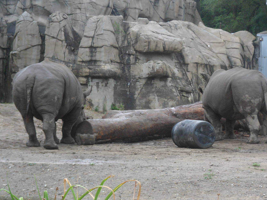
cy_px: 91
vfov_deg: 14.5
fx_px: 787
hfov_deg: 19.3
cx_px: 154
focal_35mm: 102
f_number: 5.1
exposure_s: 1/90
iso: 80
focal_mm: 14
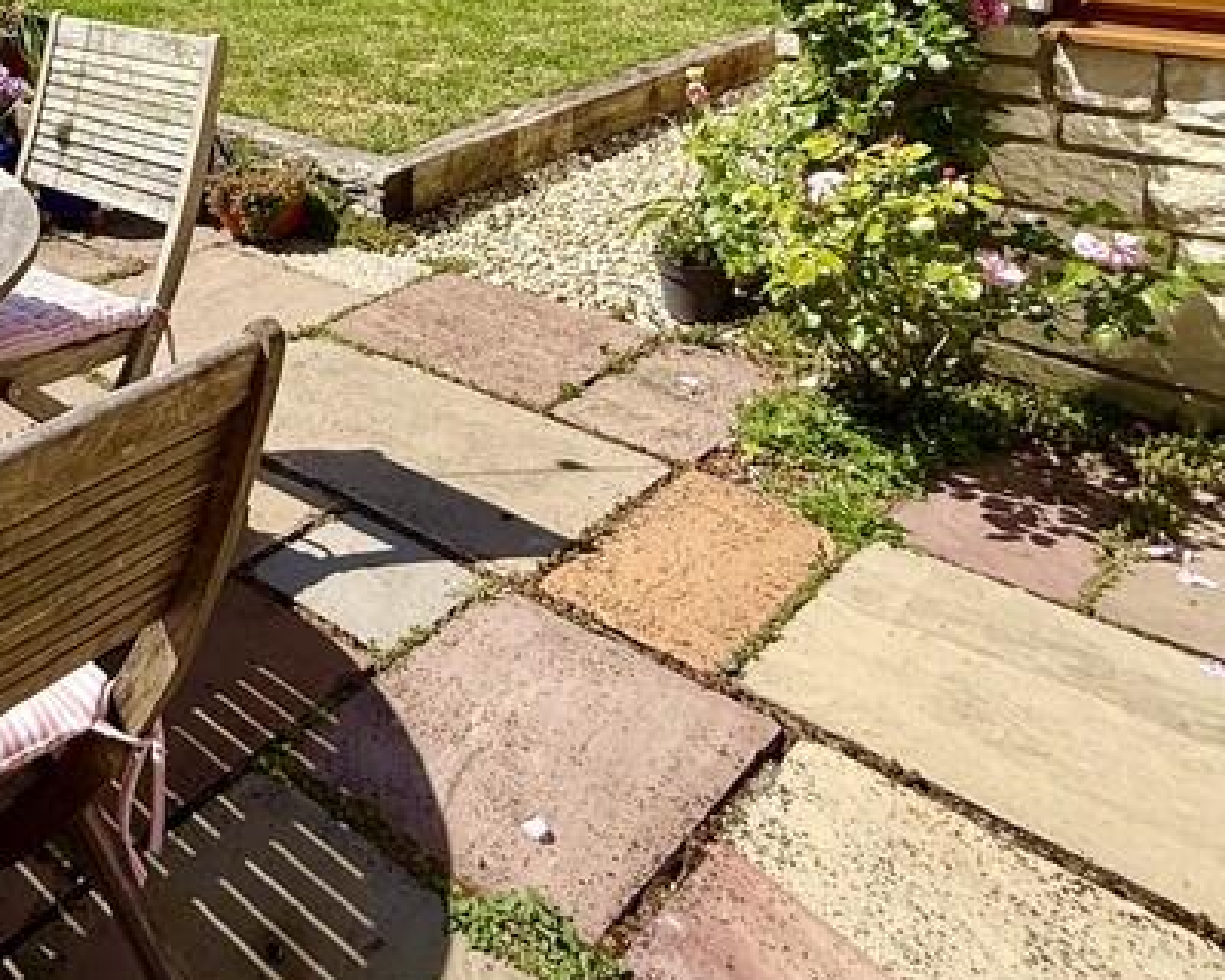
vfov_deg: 36.7
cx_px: -24
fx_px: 1269
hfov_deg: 43.5
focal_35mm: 35
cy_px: -58
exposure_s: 1/1848
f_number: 2.2
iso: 50
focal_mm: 2.22
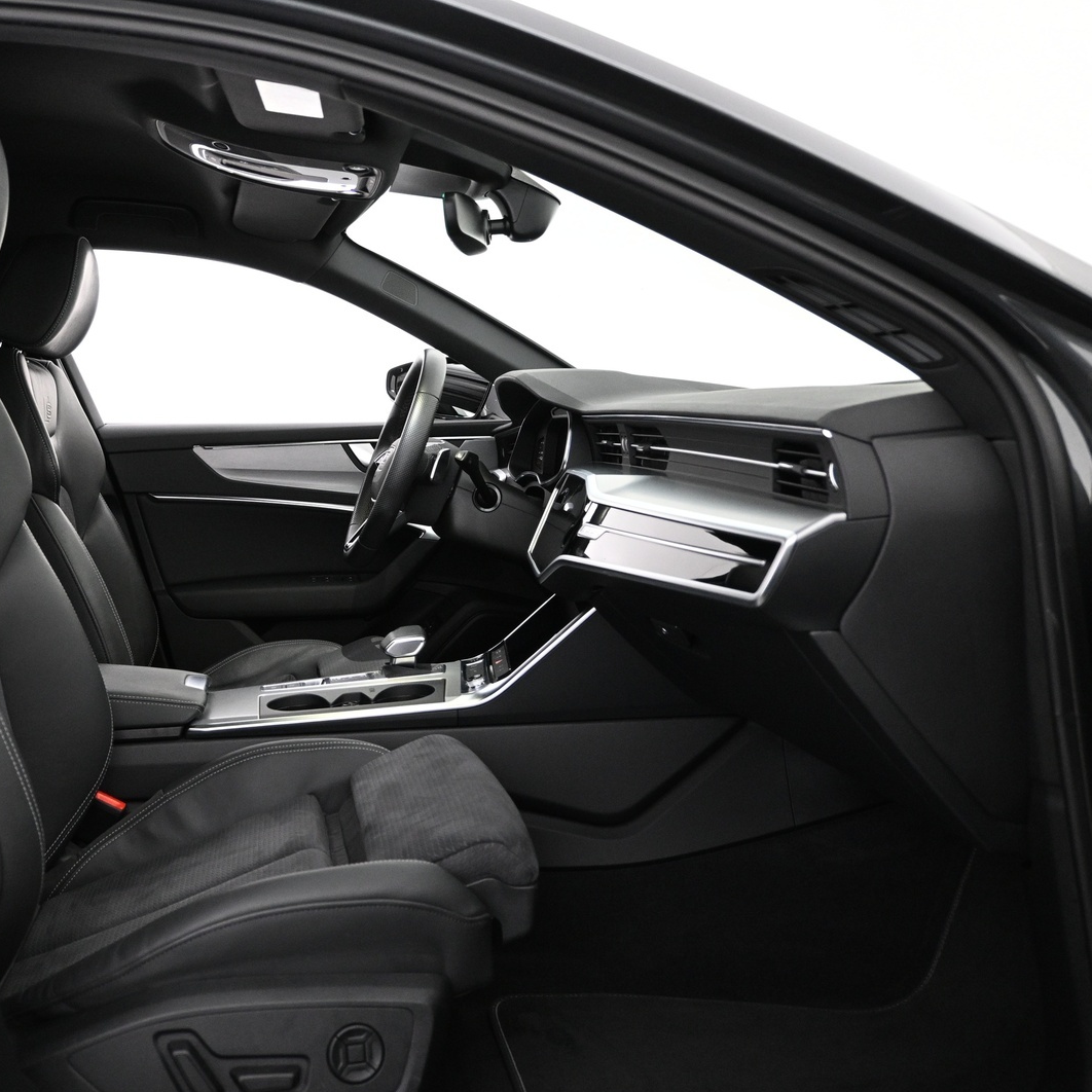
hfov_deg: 46.3
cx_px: 347
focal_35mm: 35
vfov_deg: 47.2
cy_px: 554
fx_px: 1249
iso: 1600
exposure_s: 1/30
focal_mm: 18
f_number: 3.5
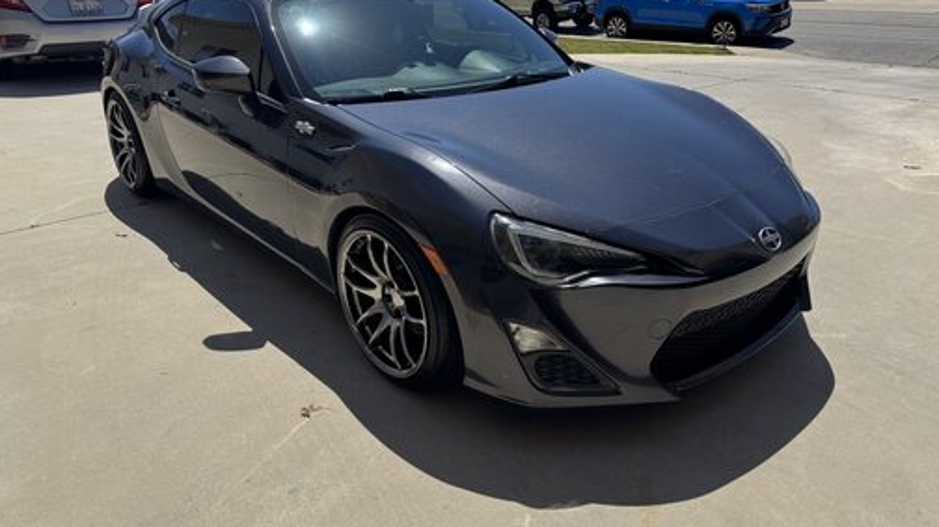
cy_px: 264
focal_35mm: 27
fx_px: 672
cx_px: 473
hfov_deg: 69.9
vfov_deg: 42.8
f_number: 1.78
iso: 80
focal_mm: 6.76
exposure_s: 1/5814
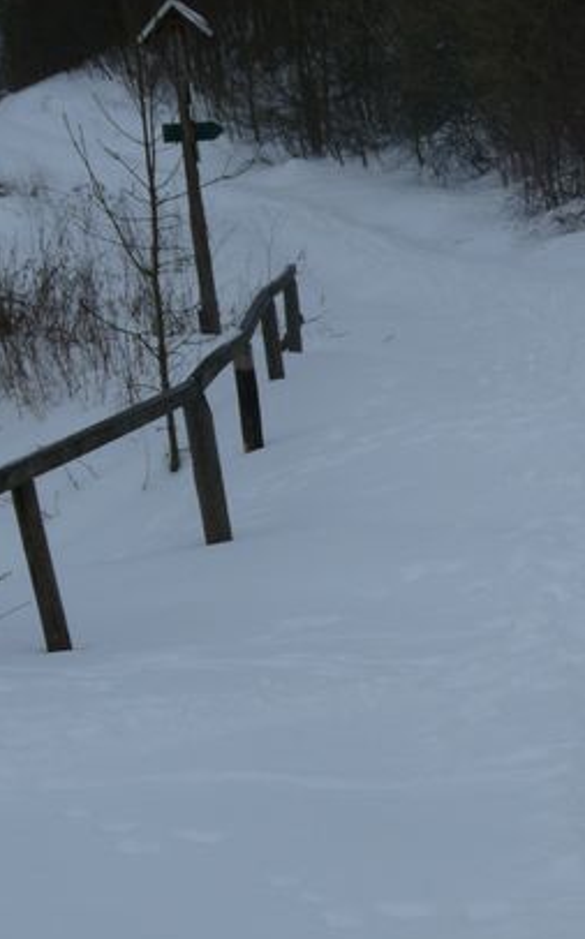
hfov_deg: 9.2
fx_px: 3604
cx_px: 710
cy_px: 510
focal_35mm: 141
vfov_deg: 14.8
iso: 100
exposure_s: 1/400
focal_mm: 15.5
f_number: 6.3
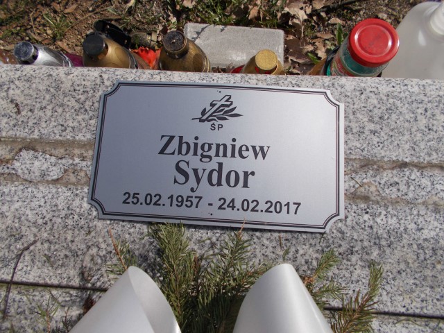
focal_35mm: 26
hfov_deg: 67.3
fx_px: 333
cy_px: 166
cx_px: 222
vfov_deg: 53.1
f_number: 8
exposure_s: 1/320
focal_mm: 4.6
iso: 80
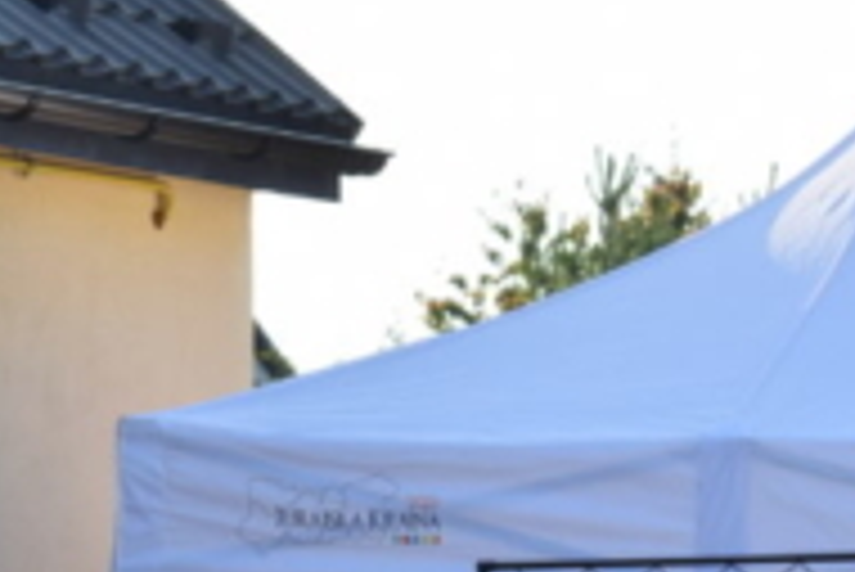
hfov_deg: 7.4
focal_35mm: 278
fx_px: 6600
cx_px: 356
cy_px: 763
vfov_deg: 4.9
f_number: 6.3
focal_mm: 55
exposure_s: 1/160
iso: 100
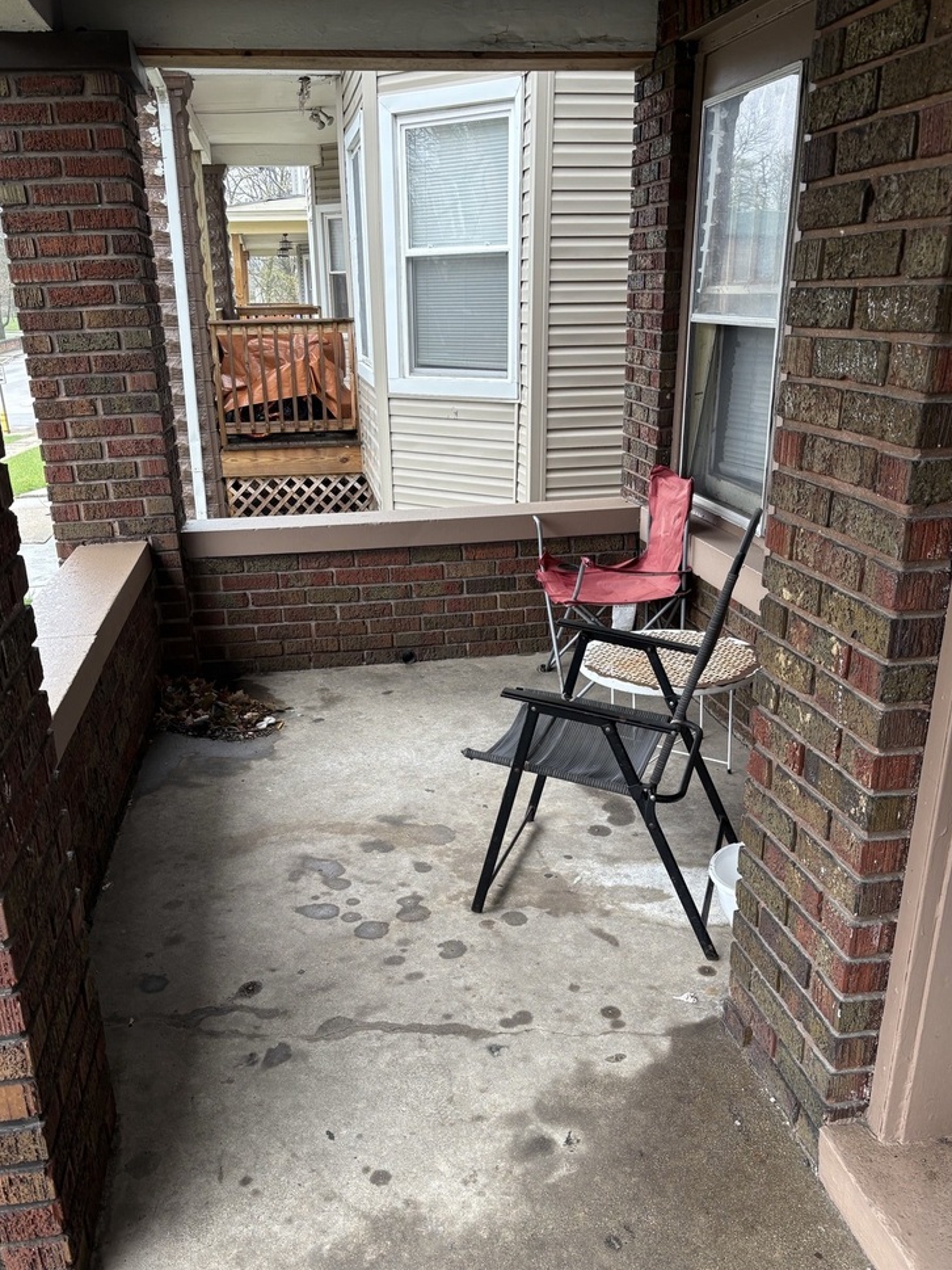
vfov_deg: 61.5
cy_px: 699
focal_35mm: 29
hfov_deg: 48.2
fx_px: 1063
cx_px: 446
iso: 50
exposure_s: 1/122
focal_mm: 5.96
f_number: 1.6
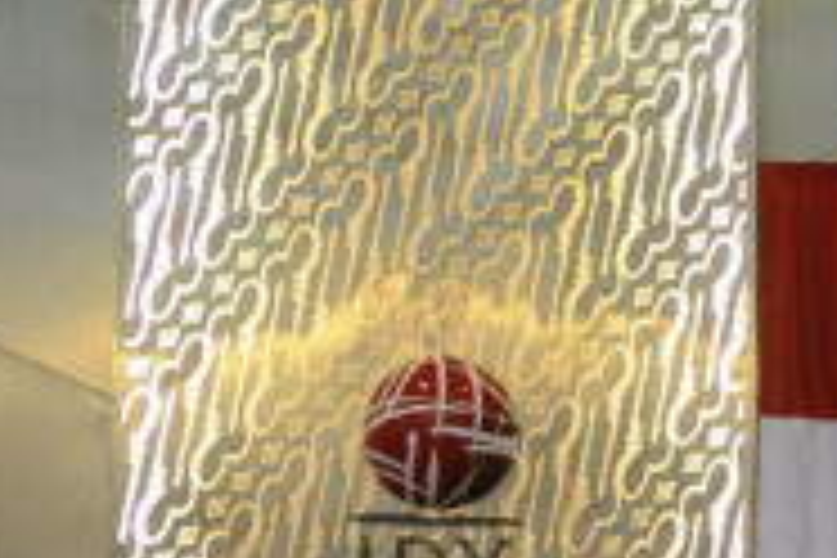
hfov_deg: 12.3
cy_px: 295
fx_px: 3743
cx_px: 1141
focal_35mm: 161
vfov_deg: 8.5
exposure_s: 1/80
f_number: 3.2
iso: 2000
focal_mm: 44
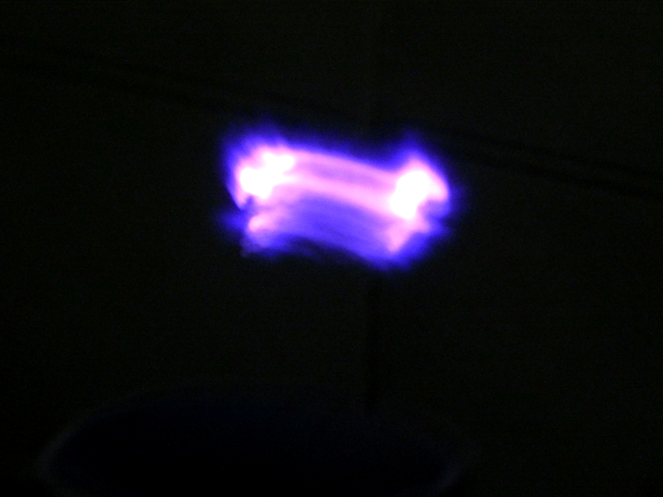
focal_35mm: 184
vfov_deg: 8.1
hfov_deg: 10.7
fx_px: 3524
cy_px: 248
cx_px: 332
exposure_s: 2
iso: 800
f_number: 4.5
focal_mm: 32.7
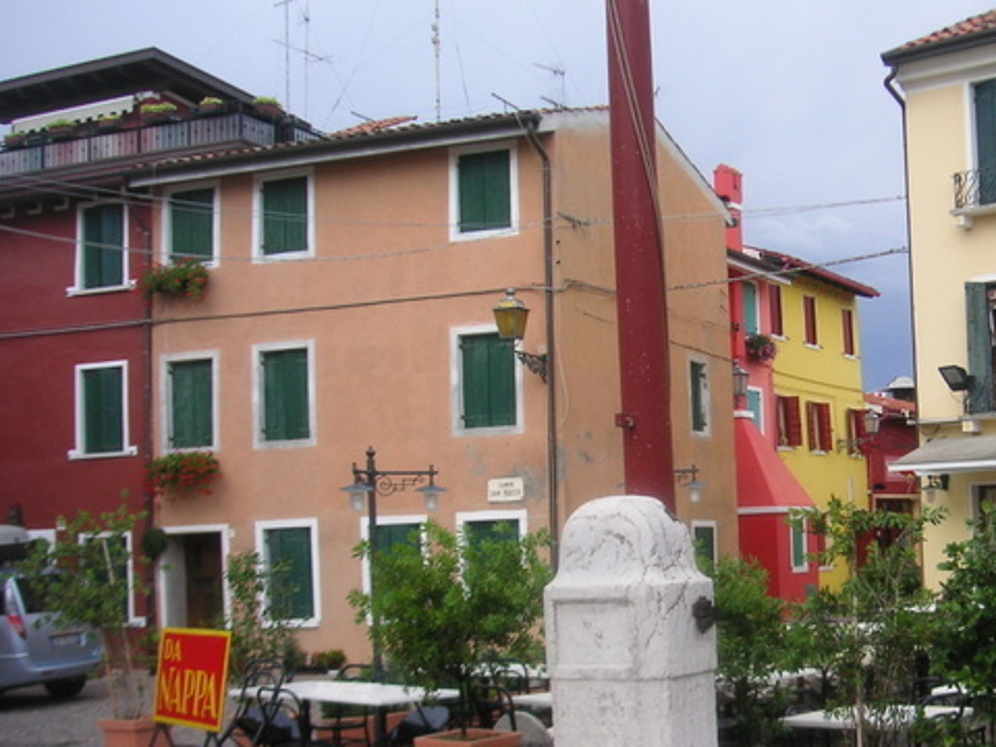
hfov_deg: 34.9
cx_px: 724
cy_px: 511
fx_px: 1554
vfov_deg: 26.8
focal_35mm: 54
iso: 50
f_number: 2.8
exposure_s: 1/750
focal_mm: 6.1
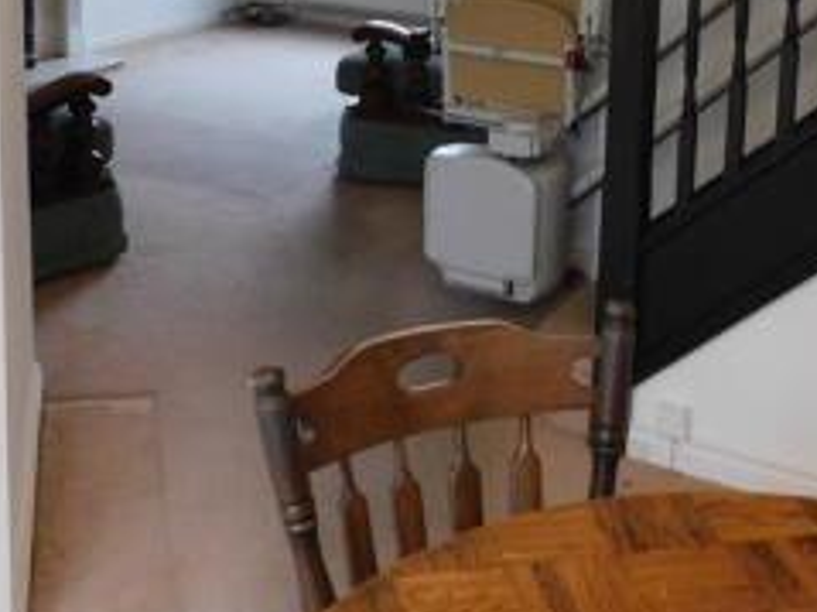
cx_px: 431
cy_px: -39
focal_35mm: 56
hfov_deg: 34.4
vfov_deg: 24.5
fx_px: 1321
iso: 400
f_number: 3
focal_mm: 4
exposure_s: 1/25
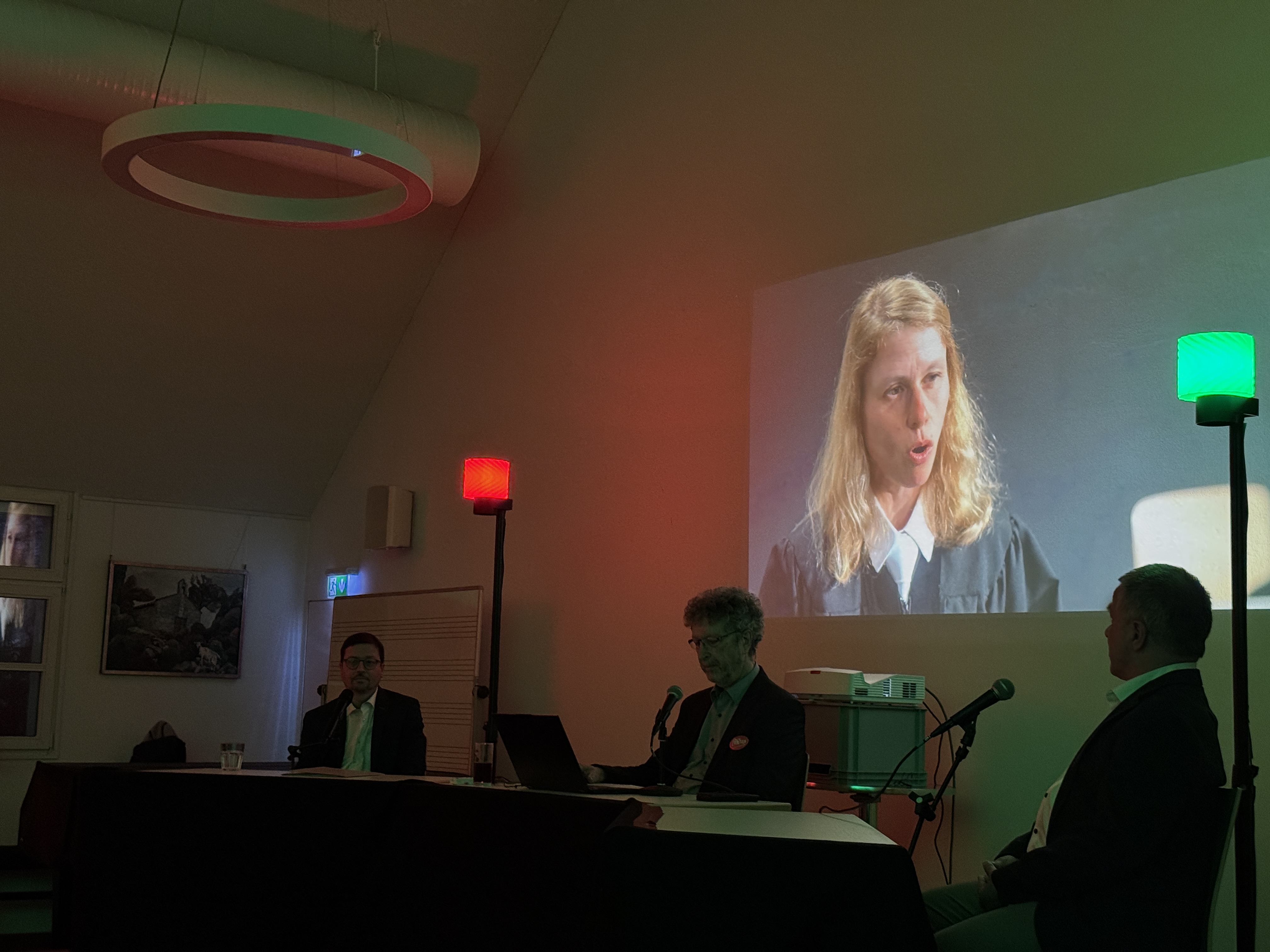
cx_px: 635
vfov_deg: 30.3
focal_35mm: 48
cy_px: 476
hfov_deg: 39.7
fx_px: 1761
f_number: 1.78
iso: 400
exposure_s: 1/40
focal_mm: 6.76
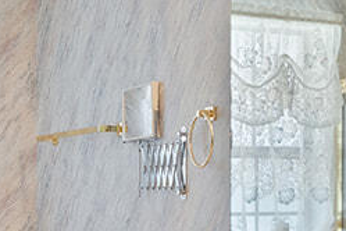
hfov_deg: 21.5
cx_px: 72
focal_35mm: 94
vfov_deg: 14.4
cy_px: 207
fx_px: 902
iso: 640
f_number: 6.3
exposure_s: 1/2
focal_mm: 14.6
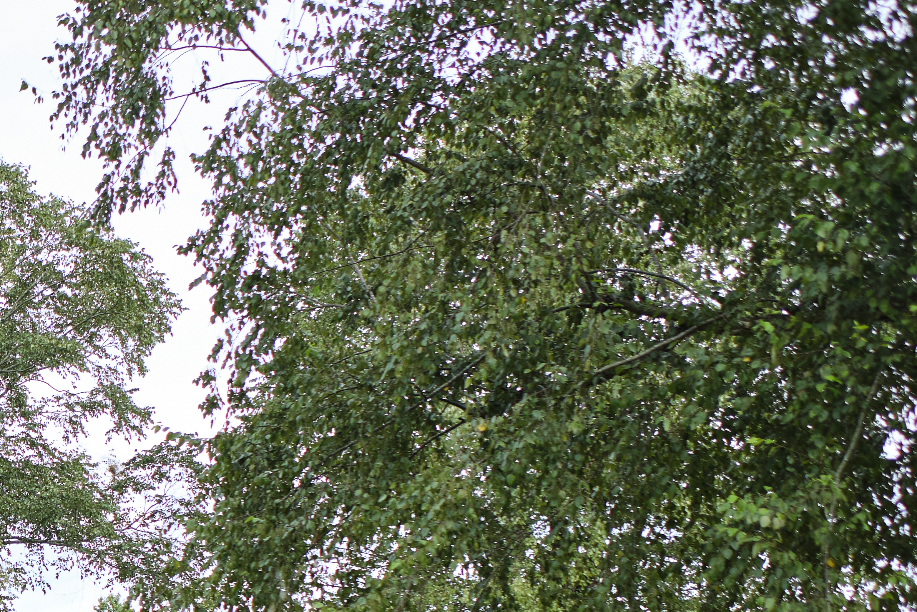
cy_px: 694
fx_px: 2242
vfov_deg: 15.1
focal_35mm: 88
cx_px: -195
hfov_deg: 21.4
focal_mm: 23
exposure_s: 1/1000
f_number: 2.2
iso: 200
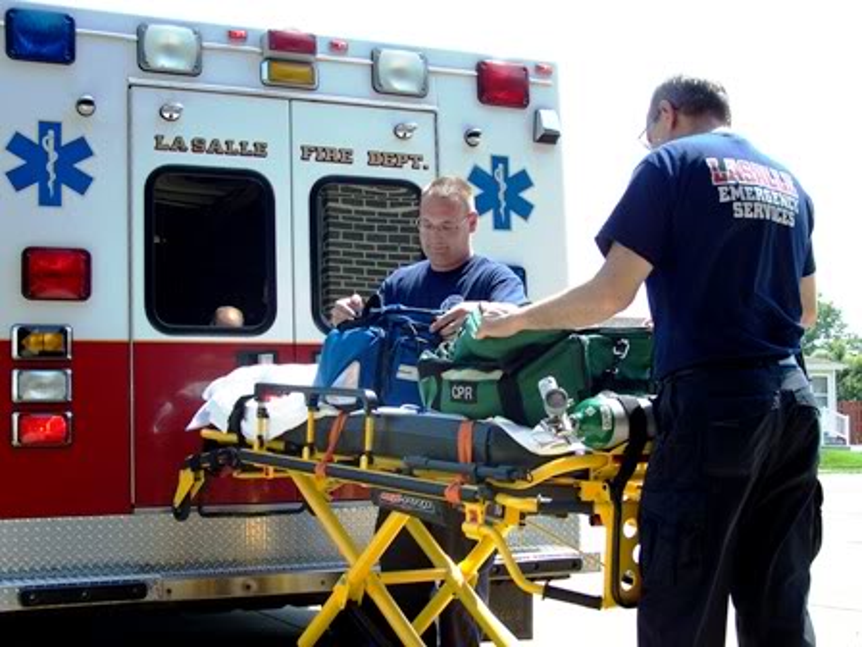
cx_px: 431
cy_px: 324
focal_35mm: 51
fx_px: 1270
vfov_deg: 28.6
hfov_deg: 37.5
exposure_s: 1/350
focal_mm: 8.5
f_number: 3
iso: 80
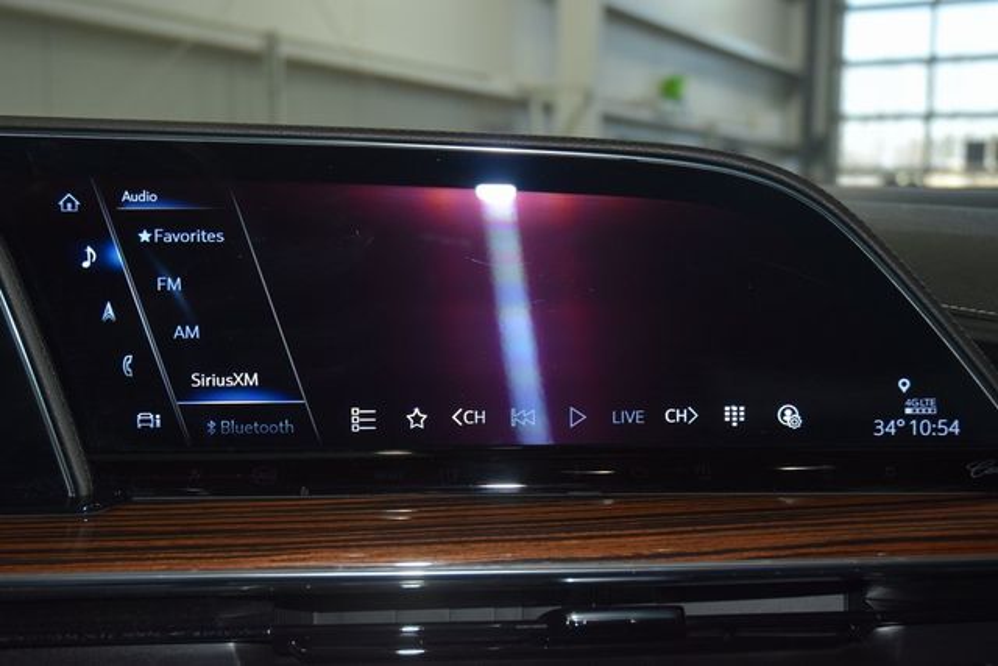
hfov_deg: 45.0
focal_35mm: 44
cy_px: 333
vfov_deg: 30.9
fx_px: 1206
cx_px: 499
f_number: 3.8
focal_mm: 29
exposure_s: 1/125
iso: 900
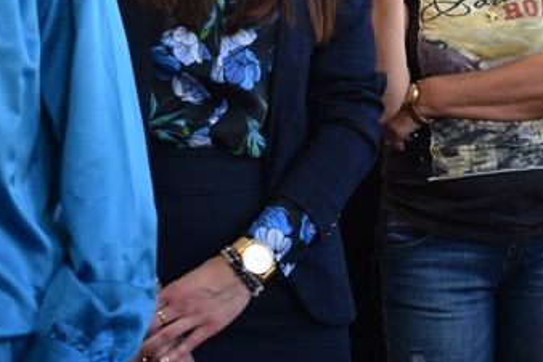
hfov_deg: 11.3
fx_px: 2744
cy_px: 51
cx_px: 439
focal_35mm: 182
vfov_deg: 7.5
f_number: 4.8
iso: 360
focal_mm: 40
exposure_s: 1/60
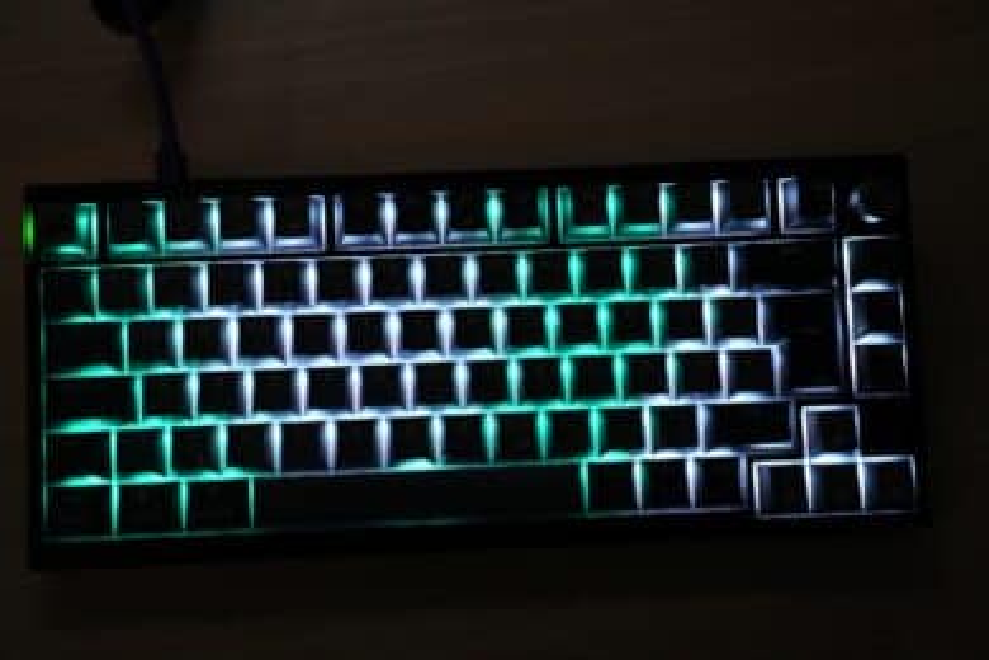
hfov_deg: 53.1
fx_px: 989
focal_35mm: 36
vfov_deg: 36.9
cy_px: 330
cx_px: 494
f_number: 9
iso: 6400
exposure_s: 1/25
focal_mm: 36
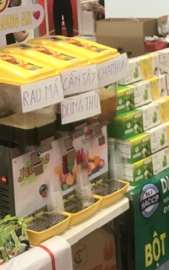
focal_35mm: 81
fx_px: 597
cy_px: 17
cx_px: 8
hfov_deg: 15.9
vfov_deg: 24.6
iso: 32
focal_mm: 3.99
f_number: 1.8
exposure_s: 1/25
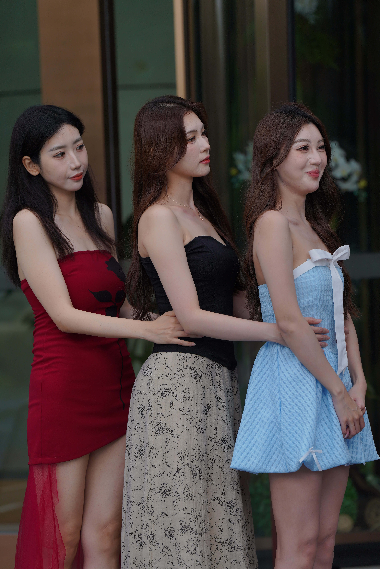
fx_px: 2929
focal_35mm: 185
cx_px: 190
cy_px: 284
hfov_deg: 7.4
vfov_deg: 11.1
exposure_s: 1/500
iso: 200
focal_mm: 185
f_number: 4.5
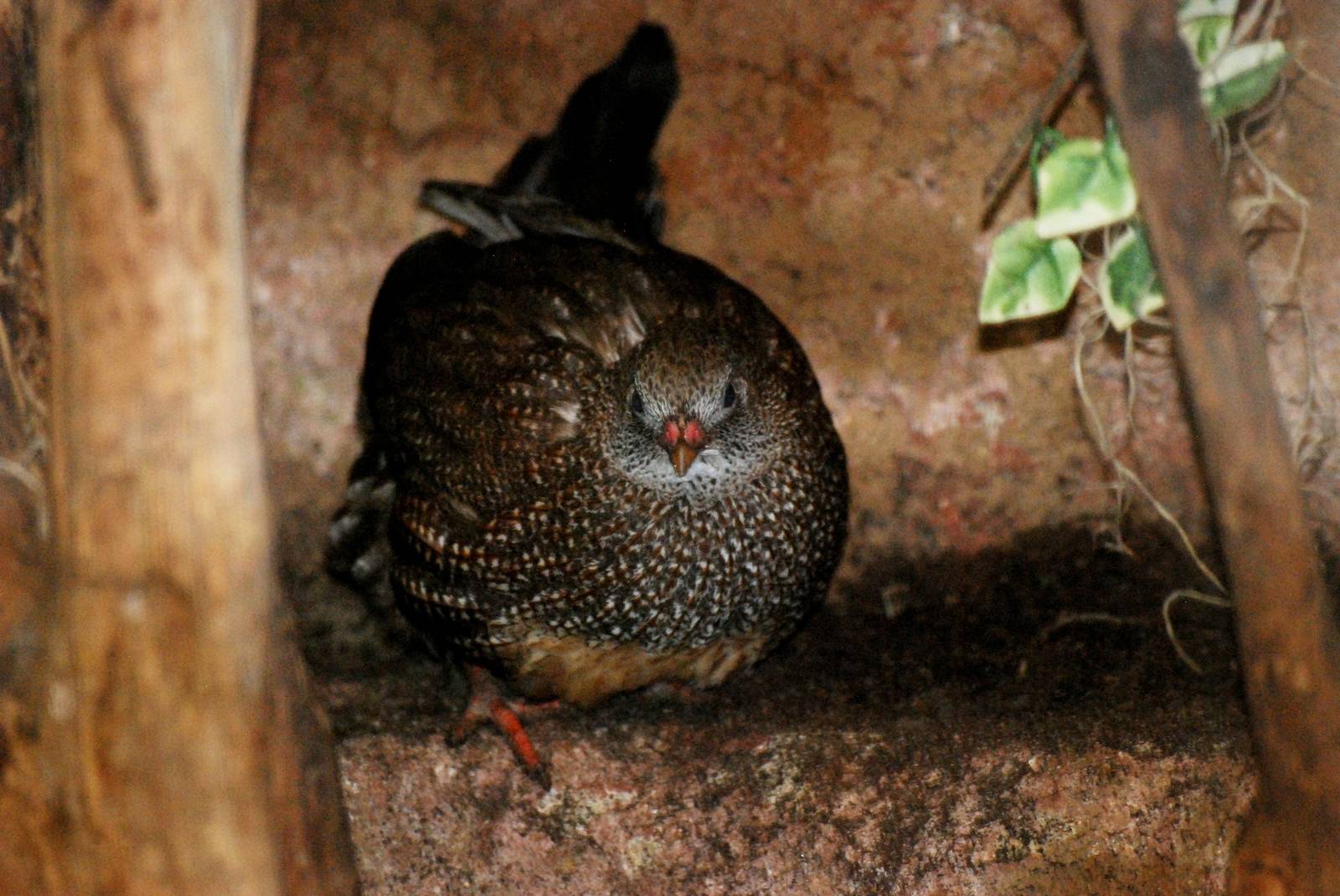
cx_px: 670
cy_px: 448
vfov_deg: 3.4
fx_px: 15093
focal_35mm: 405
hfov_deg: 5.1
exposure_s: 1/60
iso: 1600
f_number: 5.6
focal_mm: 270
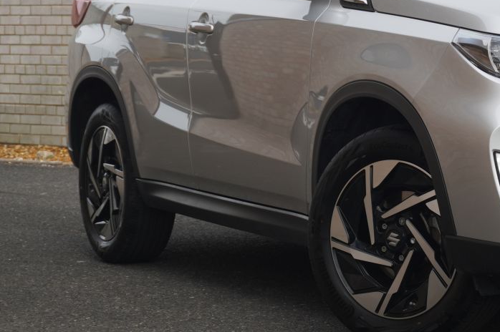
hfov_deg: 15.0
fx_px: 1861
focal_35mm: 134
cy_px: 72
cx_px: 504
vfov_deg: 10.2
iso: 100
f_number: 5.6
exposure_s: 1/160
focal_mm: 39
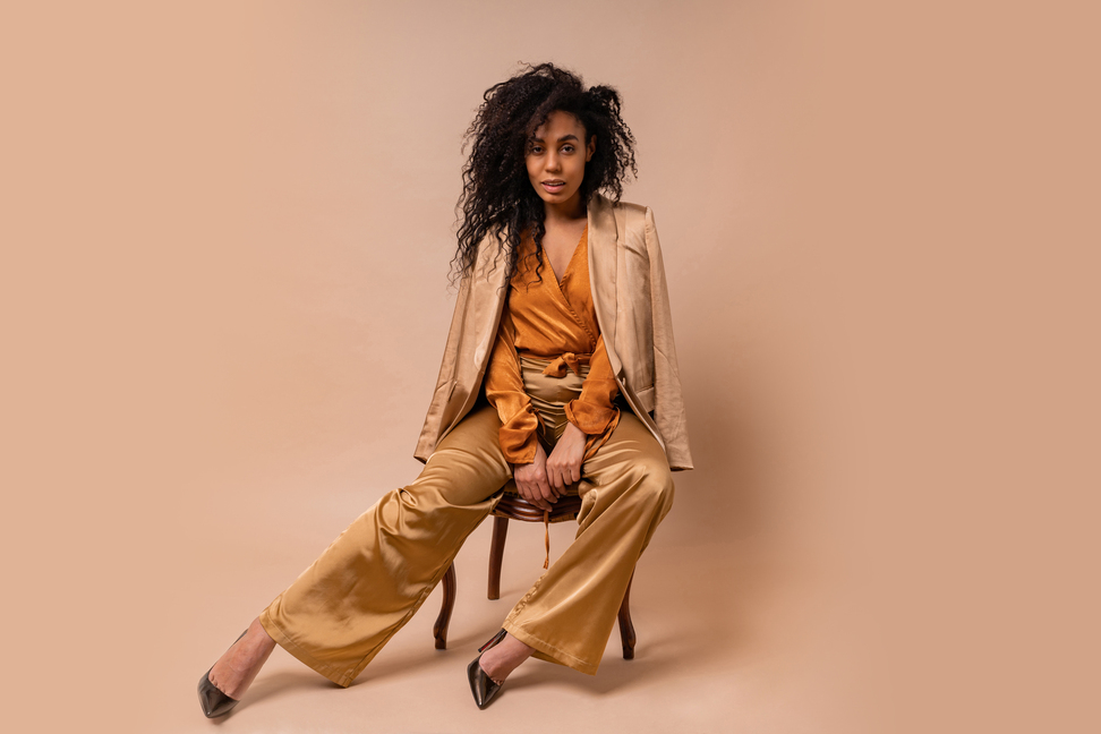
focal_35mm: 35
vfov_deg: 37.9
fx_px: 1070
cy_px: 367
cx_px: 550
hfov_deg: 54.4
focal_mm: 35
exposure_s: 1/160
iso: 100
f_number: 6.3
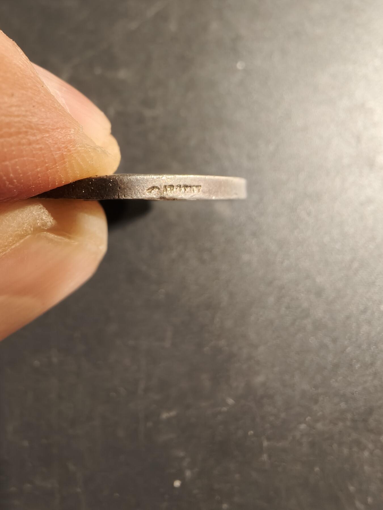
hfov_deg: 58.9
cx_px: 192
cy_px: 255
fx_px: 339
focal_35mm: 23
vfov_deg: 73.9
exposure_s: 1/67.9
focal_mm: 2.32
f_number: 2
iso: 160
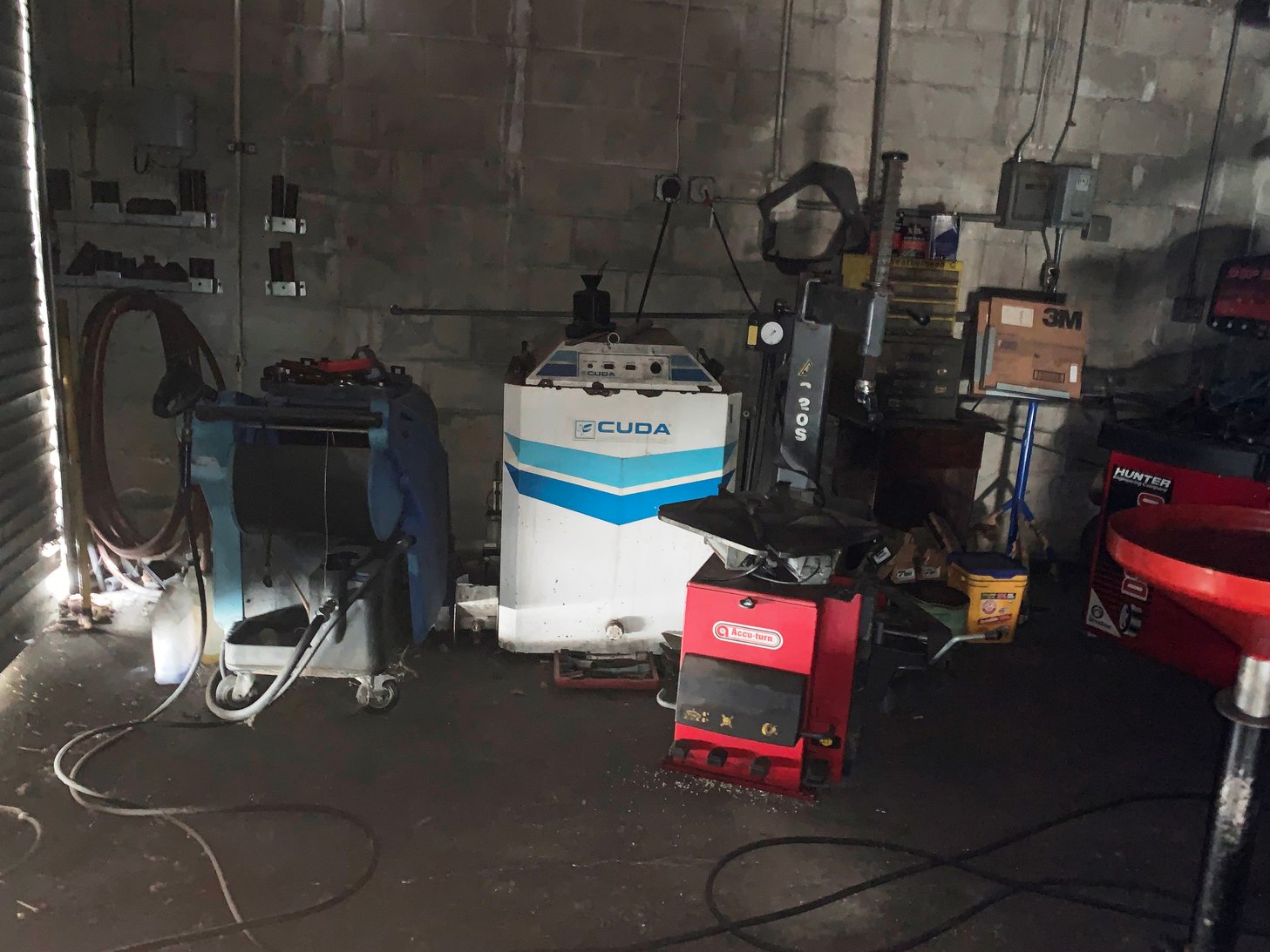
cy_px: 493
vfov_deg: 51.3
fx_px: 991
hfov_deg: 65.3
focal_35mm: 27
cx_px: 618
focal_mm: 4.25
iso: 400
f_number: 1.8
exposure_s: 1/4
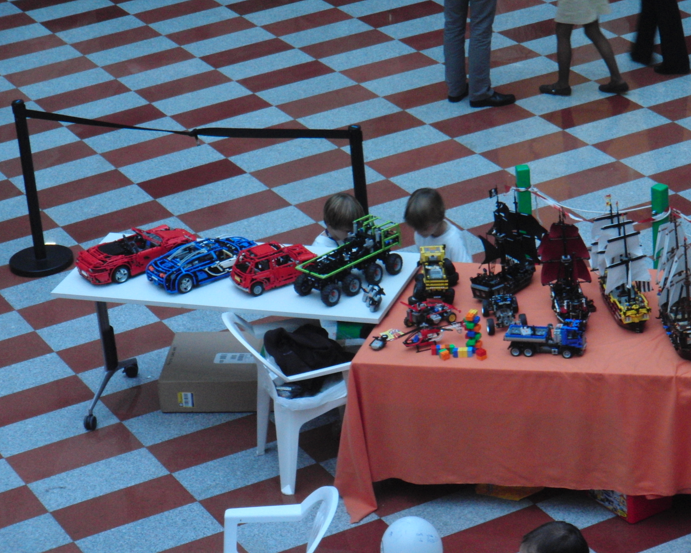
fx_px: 2434
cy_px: 277
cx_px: 361
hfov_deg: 16.2
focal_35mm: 119
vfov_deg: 13.0
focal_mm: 19.98
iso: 400
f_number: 5.4
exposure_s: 1/40
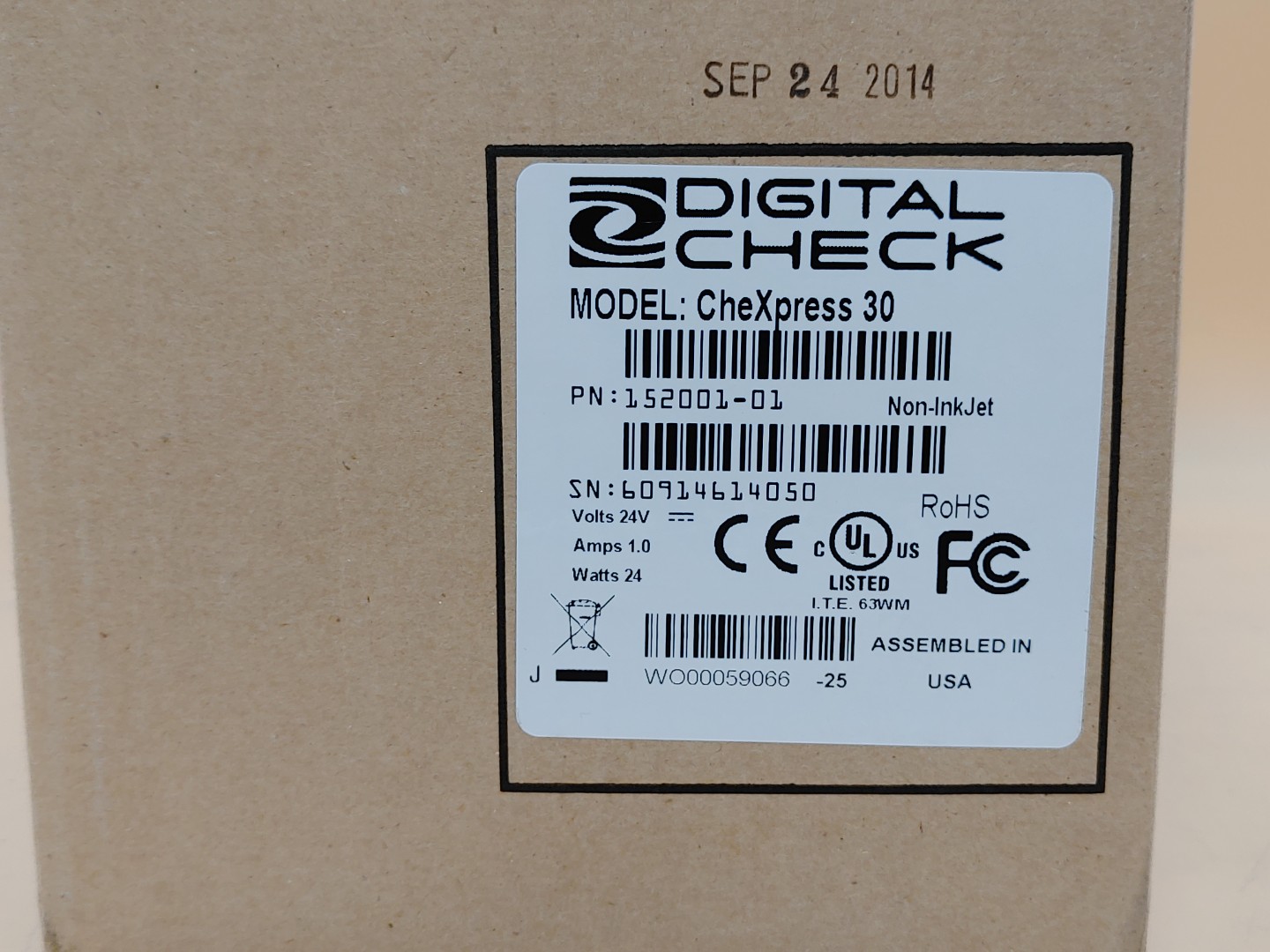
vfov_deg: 36.8
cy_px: 476
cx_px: 635
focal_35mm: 39
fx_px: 1431
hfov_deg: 47.9
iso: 50
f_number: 1.8
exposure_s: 1/60
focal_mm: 4.36
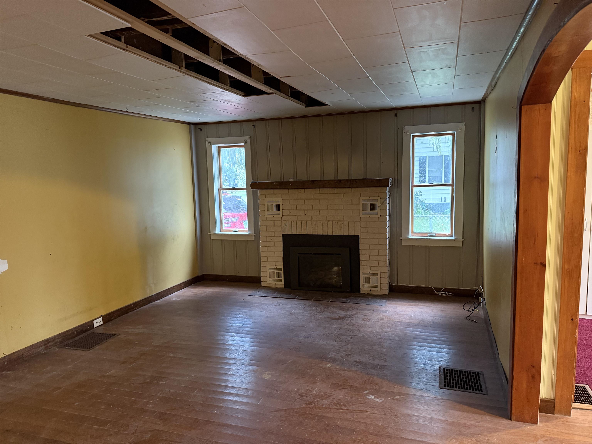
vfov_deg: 56.8
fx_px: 410
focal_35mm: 24
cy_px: 222
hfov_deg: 71.6
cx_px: 296
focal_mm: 6.76
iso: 800
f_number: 1.78
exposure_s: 1/30
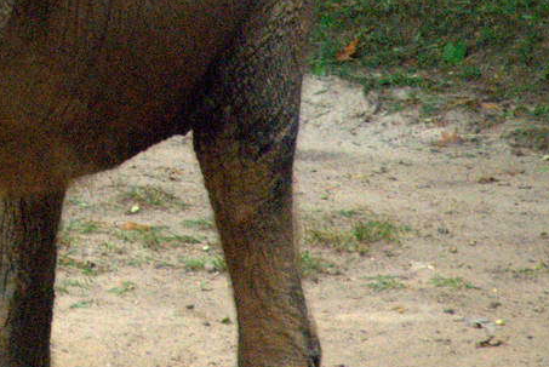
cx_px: -241
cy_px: -138
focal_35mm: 1060
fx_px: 16180
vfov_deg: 1.3
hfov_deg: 1.9
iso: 3200
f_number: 6.3
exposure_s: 1/400
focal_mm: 200
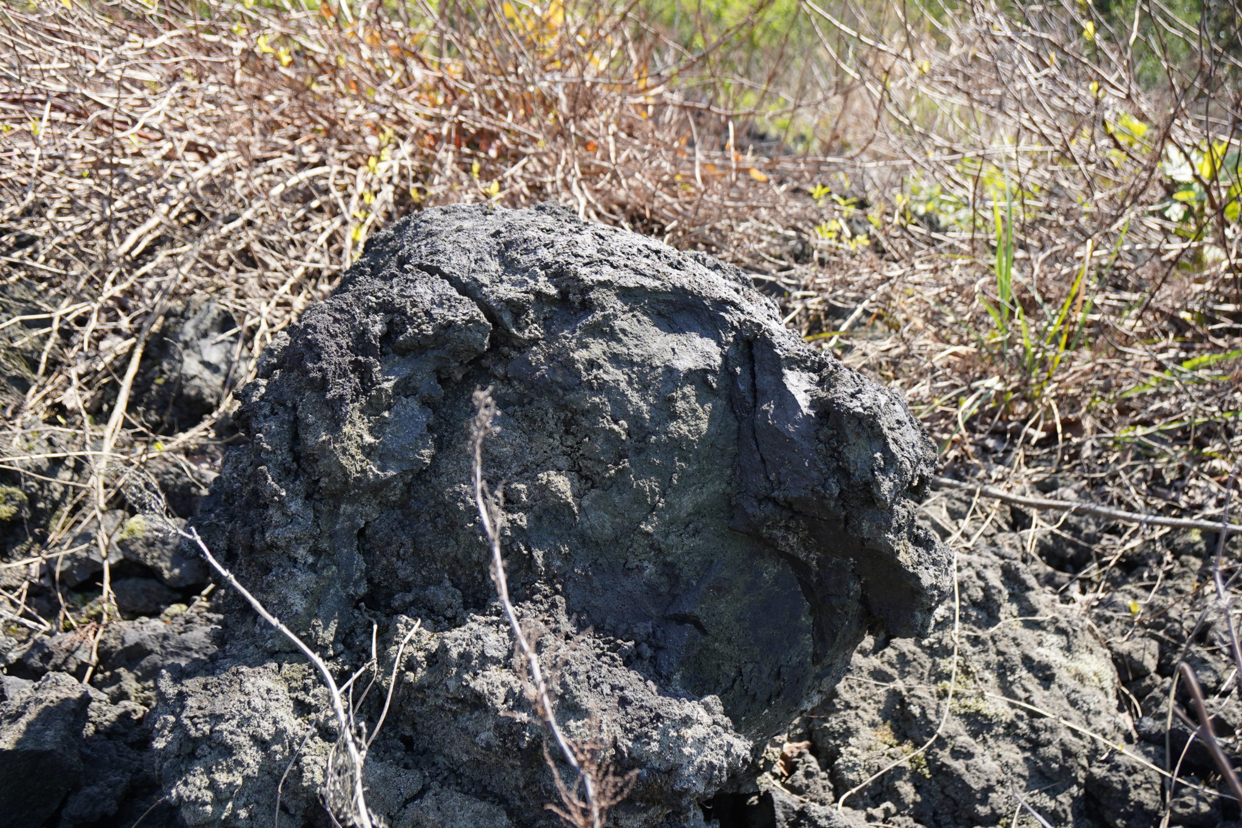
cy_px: 414
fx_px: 1449
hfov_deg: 46.4
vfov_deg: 31.9
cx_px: 621
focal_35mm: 42
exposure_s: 1/200
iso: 100
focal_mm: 28
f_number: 4.5
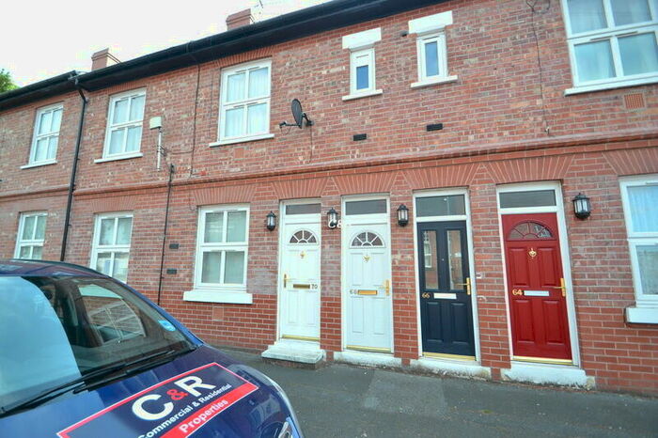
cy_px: 219
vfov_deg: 77.3
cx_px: 329
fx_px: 274
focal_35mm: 15
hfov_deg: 100.4
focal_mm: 10
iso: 400
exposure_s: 1/640
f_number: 3.5
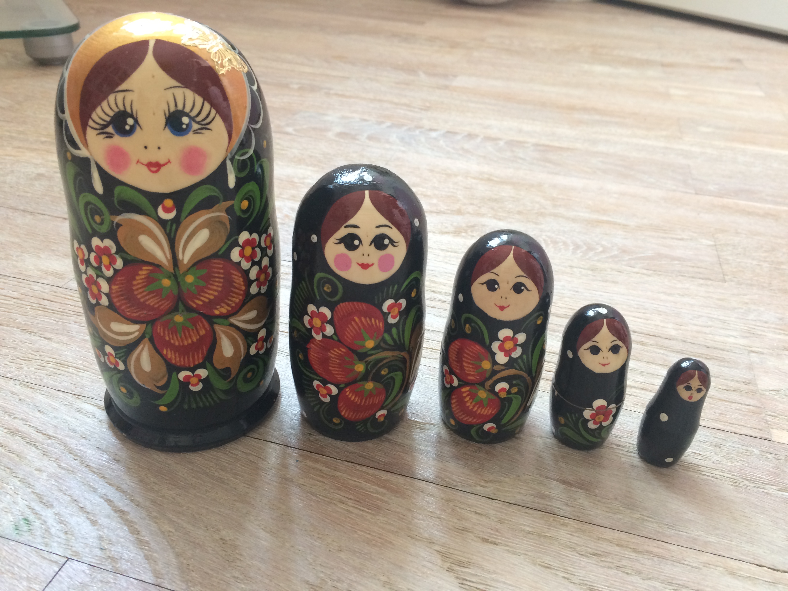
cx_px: 394
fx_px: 660
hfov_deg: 61.7
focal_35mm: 29
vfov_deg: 48.2
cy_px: 296
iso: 125
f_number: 2.2
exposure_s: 1/33
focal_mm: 4.15
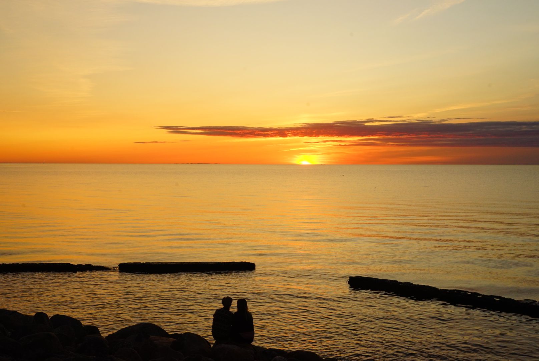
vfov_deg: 29.3
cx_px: 270
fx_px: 689
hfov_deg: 42.7
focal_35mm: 46
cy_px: 180
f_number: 11
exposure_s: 1/160
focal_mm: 46
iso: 640
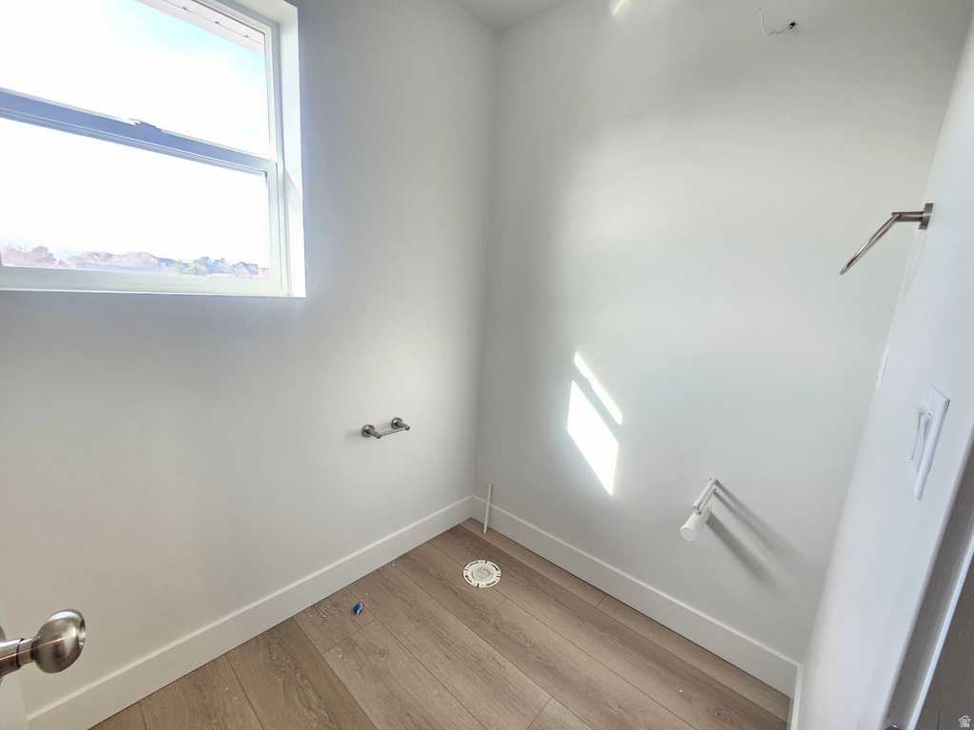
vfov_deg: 89.9
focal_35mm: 13
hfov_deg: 106.2
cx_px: 487
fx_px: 366
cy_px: 365
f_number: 2.2
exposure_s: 1/100
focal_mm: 2.2
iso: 200
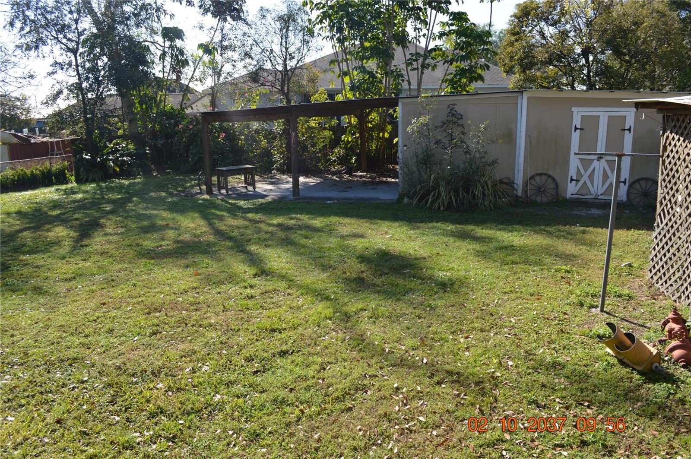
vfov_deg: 47.8
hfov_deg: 67.4
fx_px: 518
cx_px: 346
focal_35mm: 27
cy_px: 230
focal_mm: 18
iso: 100
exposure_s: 1/160
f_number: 6.3
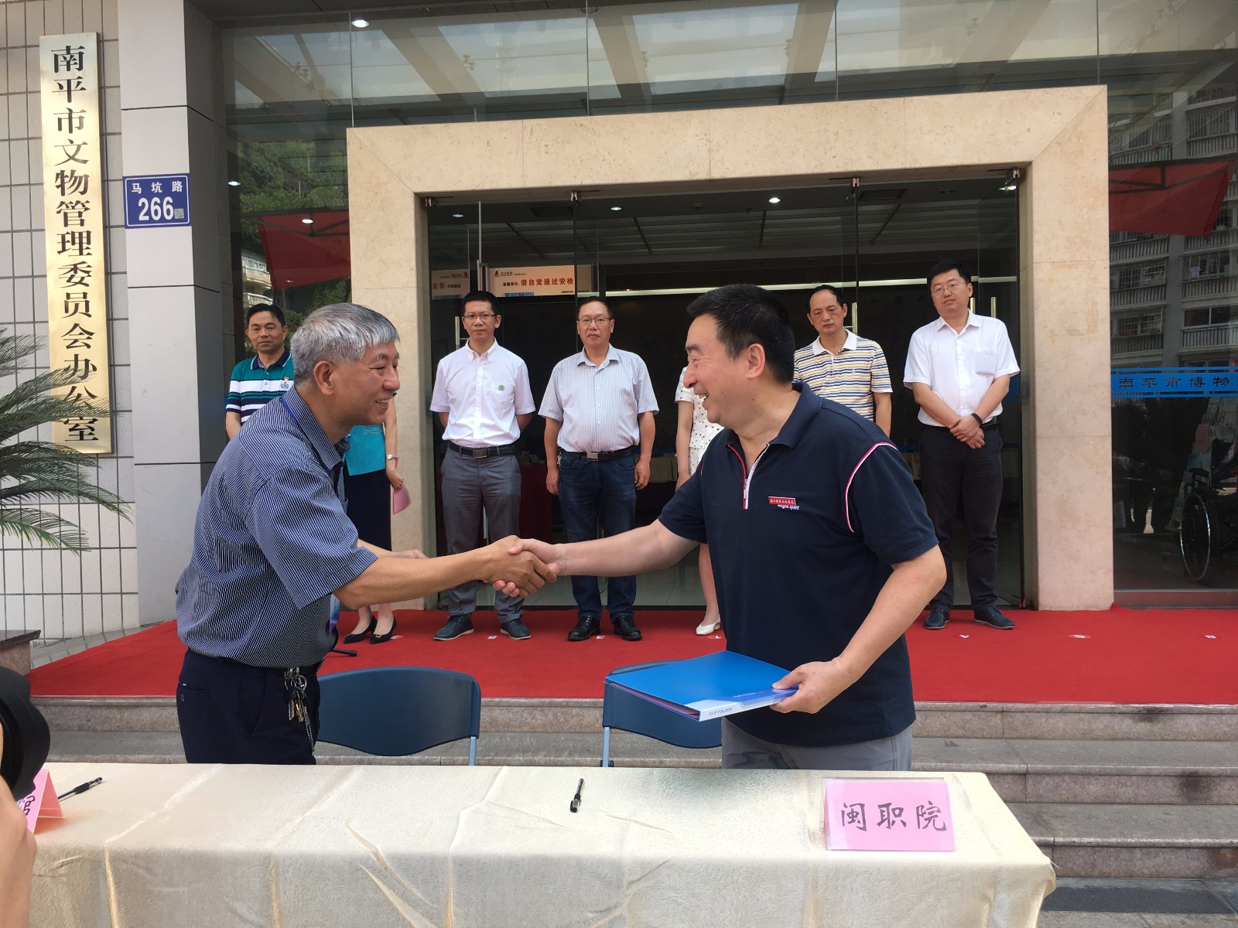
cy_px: 464
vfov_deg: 48.2
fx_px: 1037
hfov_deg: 61.7
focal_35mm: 29
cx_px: 619
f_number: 2.2
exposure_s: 1/117
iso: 25
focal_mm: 4.15
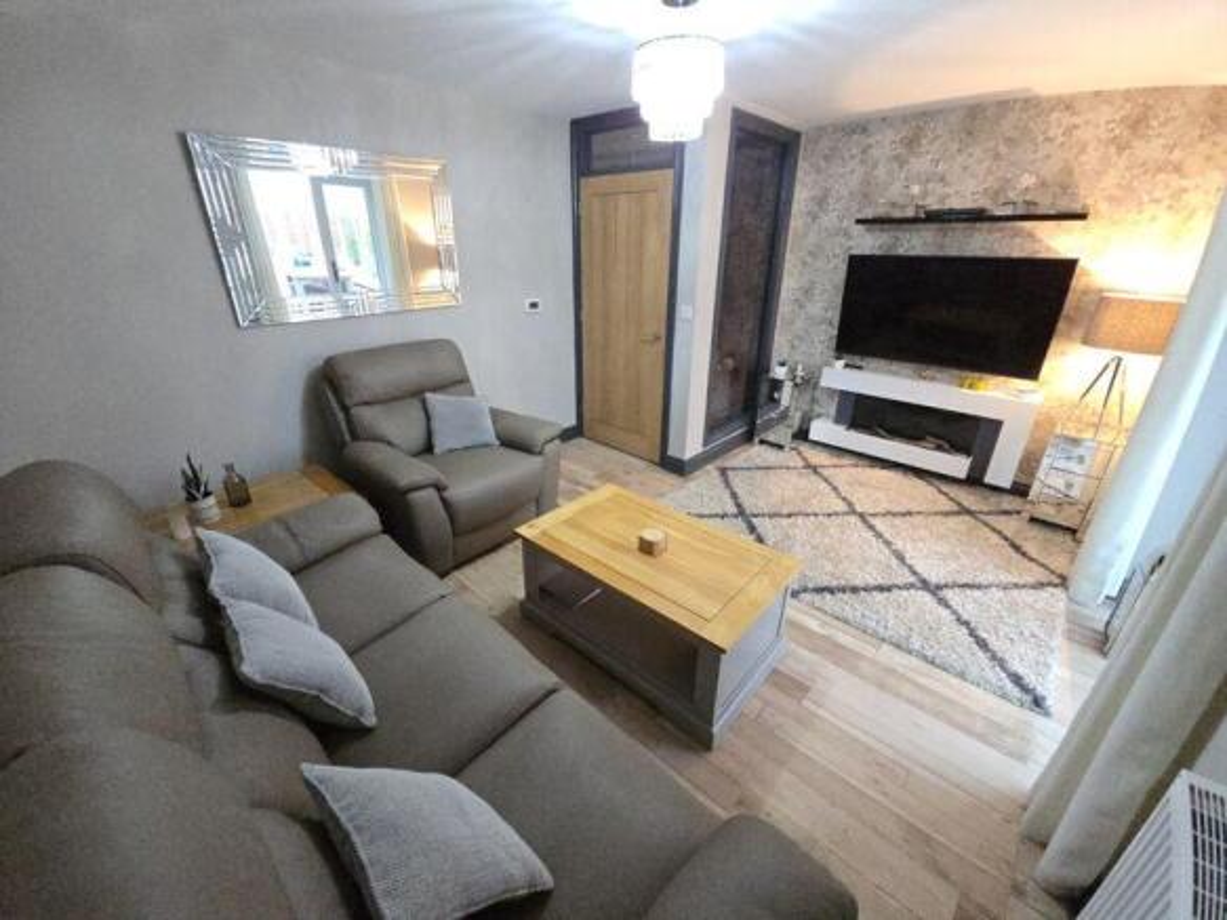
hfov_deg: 106.2
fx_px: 461
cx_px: 614
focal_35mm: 13
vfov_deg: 89.9
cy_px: 460
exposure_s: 1/50
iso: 1000
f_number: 2.2
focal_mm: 2.2
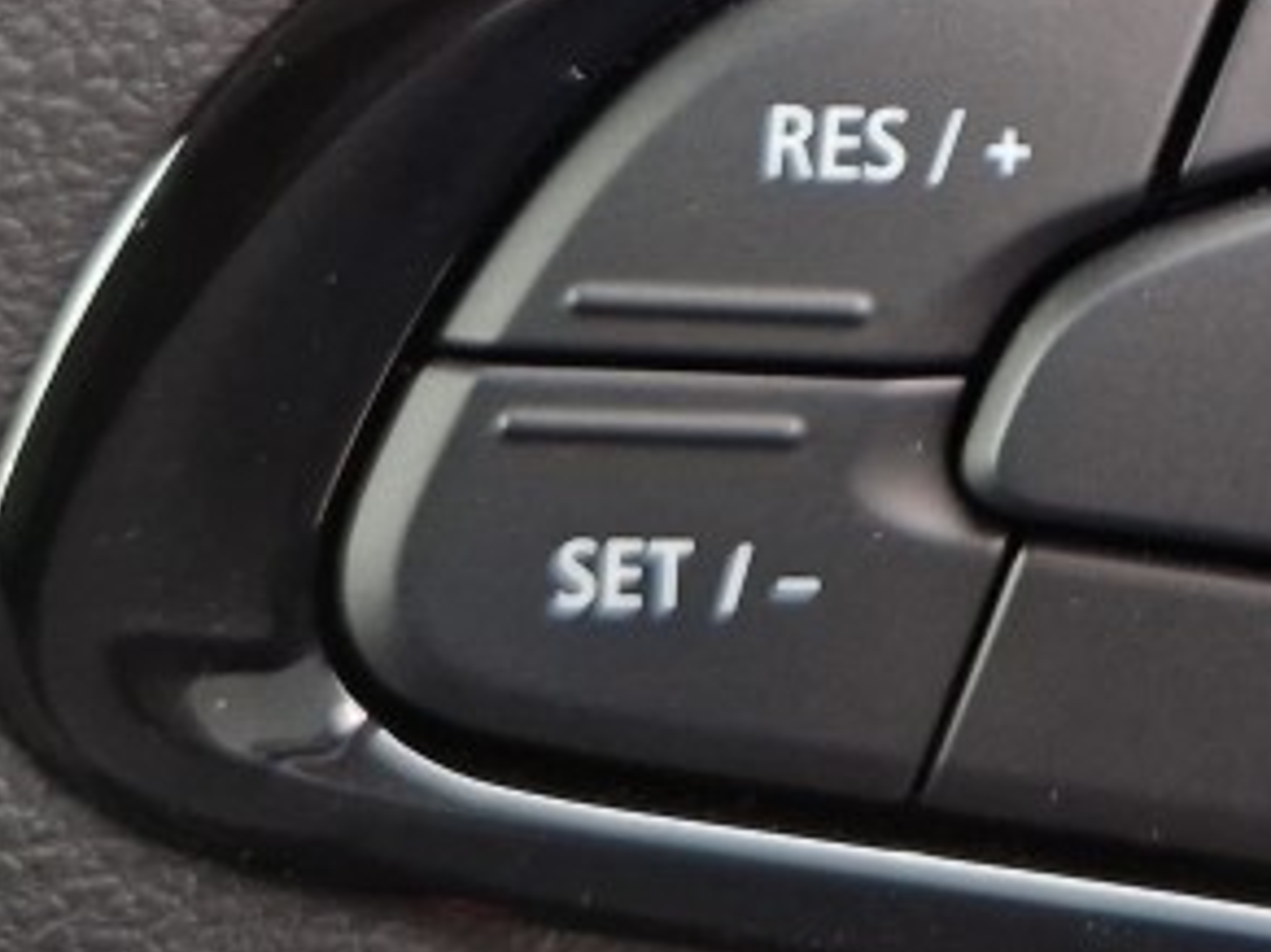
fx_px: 2899
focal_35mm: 79
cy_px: -310
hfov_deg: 23.0
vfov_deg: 17.4
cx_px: 1472
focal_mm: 5.4
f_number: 1.8
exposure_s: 1/100
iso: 400
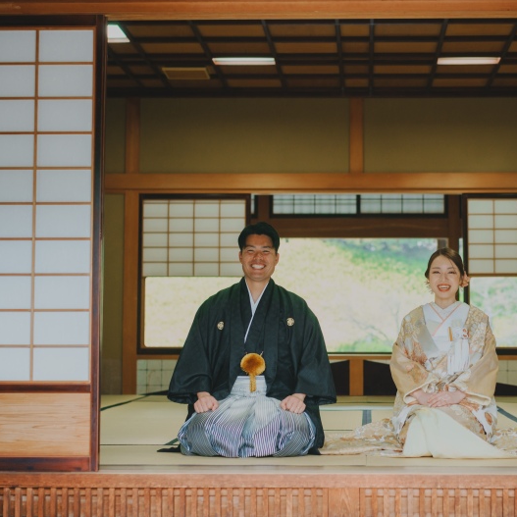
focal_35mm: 71
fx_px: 1200
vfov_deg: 24.3
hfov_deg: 24.2
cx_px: 342
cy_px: 257
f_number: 2.5
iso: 640
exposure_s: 1/160
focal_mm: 55
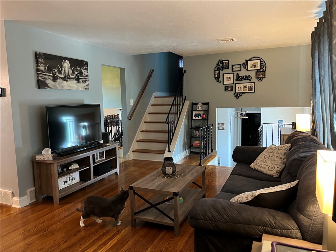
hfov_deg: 67.3
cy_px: 126
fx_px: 252
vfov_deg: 53.1
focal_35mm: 26
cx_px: 168
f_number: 1.5
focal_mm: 5.7
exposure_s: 1/60
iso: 500
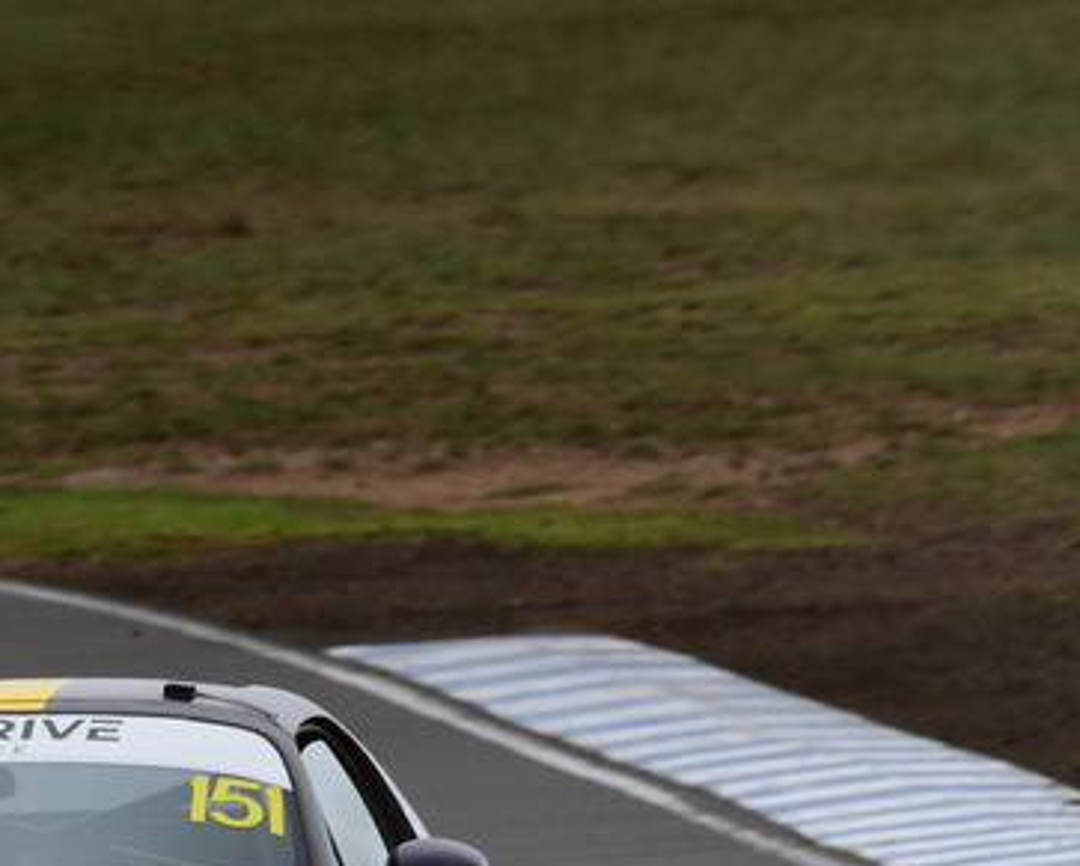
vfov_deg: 1.0
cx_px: -57
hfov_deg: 1.2
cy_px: 771
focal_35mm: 1550
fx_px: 49584
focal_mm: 500
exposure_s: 1/640
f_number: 10
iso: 640
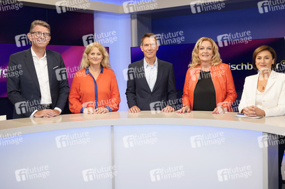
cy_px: 89
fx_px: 253
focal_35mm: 32
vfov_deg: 41.0
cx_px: 149
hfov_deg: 58.7
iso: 2000
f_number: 5.6
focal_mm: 30
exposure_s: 1/125
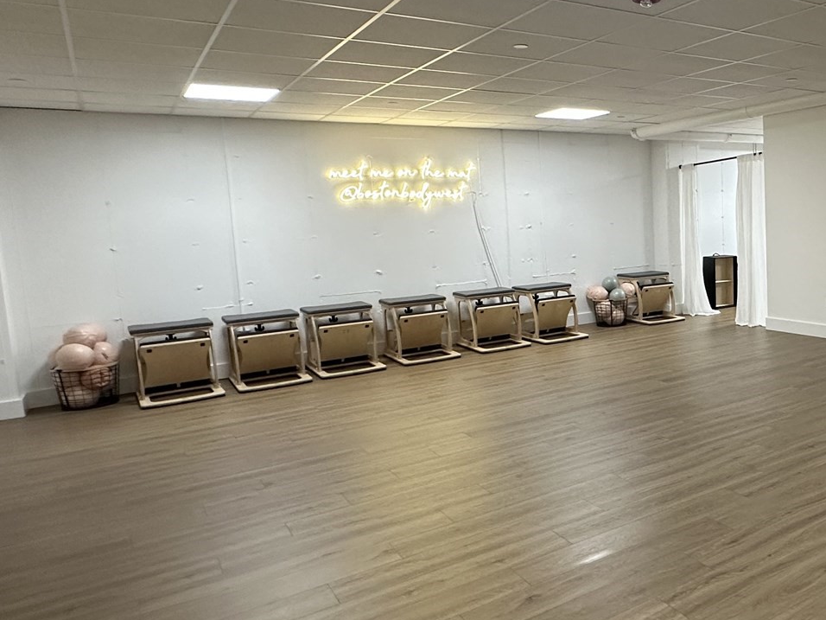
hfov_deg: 55.6
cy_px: 292
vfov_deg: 46.8
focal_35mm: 30
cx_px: 664
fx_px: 716
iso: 250
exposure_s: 1/60
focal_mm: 2.22
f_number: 2.2
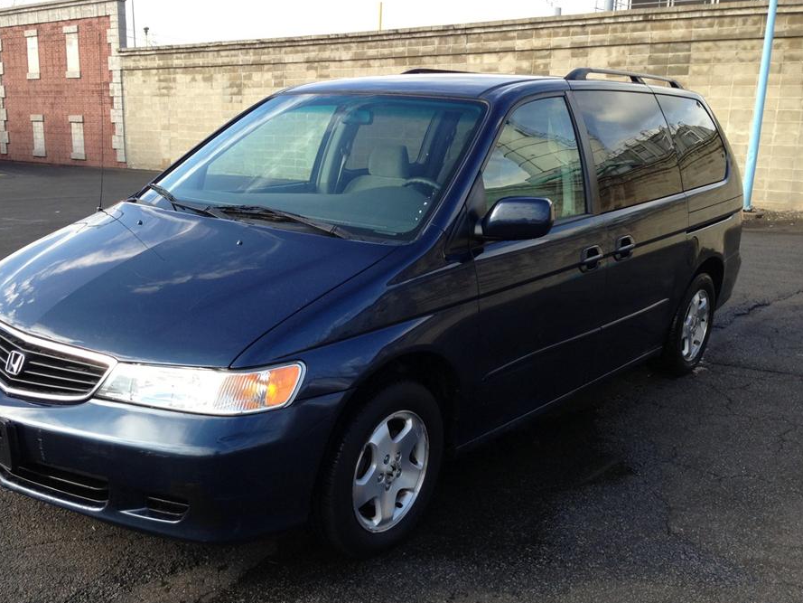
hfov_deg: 48.8
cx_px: 344
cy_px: 342
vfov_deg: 37.7
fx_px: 882
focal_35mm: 38
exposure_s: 1/341
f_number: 2.4
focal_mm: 4.13
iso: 50
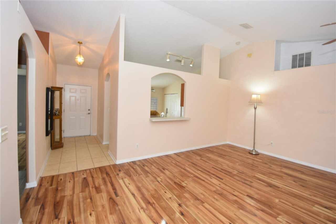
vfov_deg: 77.3
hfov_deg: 100.4
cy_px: 112
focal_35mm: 15
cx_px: 168
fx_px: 140
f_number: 4
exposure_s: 1/60
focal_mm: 10
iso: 640
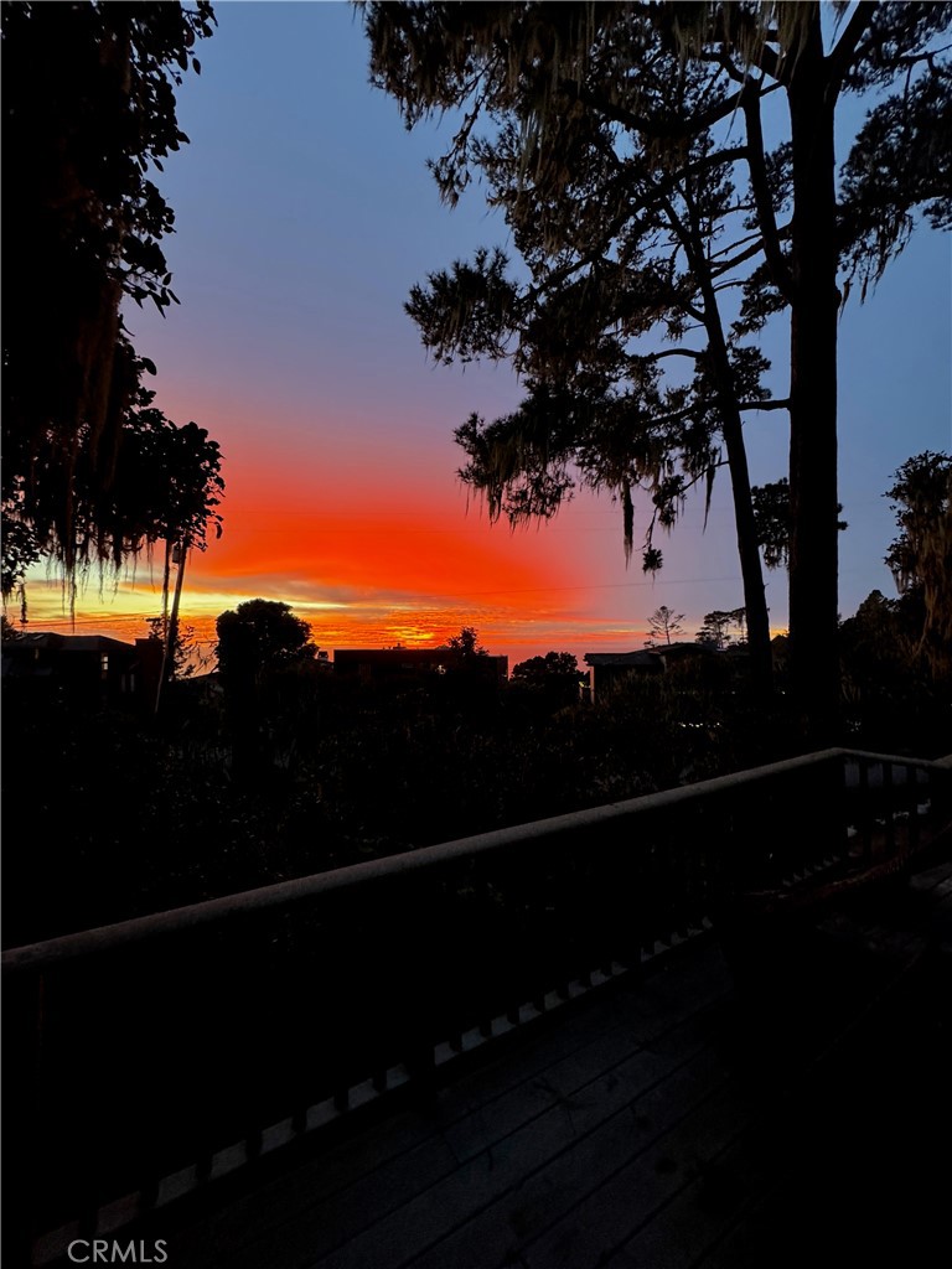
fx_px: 513
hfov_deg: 85.7
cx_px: 476
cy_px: 634
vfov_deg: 102.1
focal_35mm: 14
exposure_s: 1/82
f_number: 2.2
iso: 320
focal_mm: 2.22
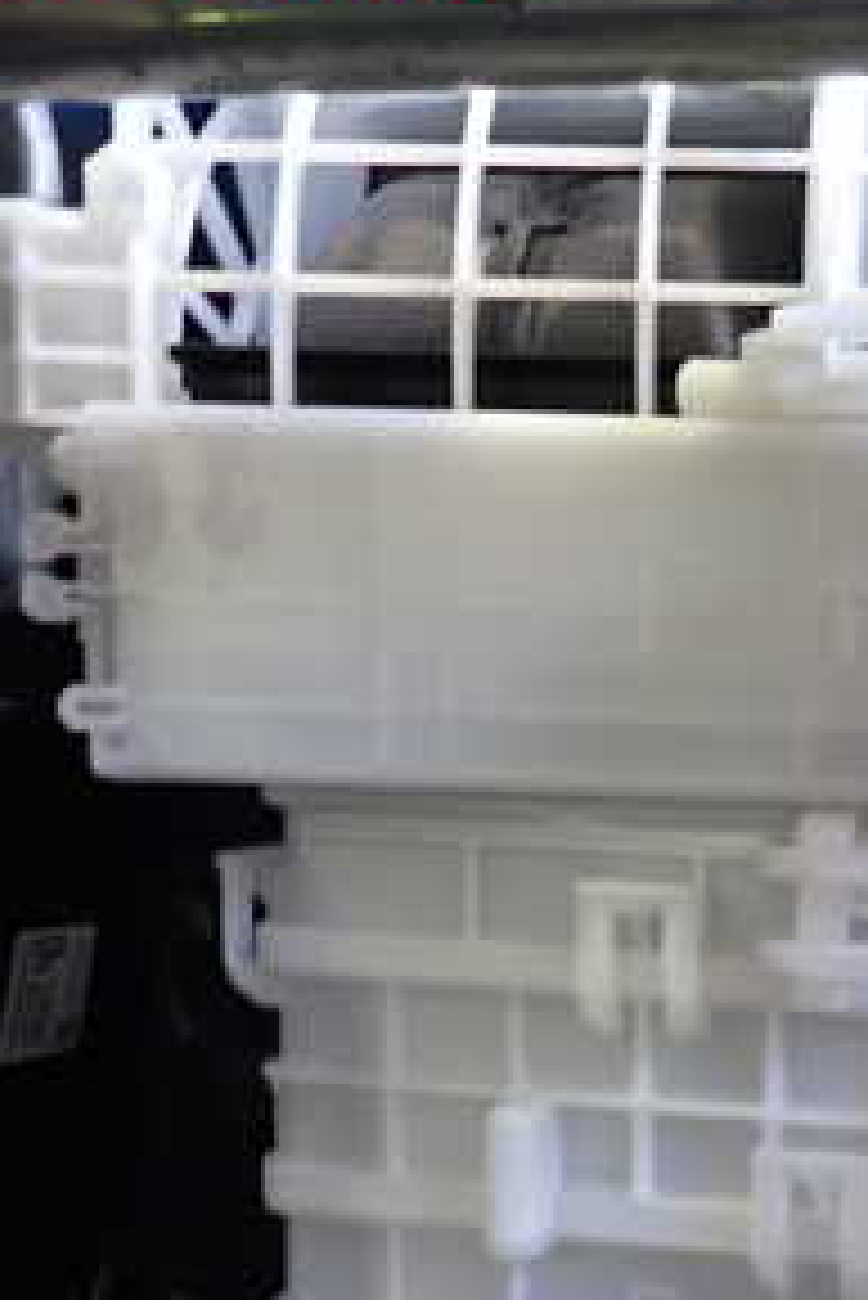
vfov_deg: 36.3
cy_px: 909
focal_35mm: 54
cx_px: 980
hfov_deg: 23.4
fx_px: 1951
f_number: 2
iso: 640
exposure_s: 1/30
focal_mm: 4.5
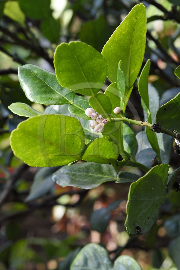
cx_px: 90
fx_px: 525
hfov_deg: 19.5
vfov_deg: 28.8
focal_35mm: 70
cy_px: 135
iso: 800
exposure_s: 1/100
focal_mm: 70
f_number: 14
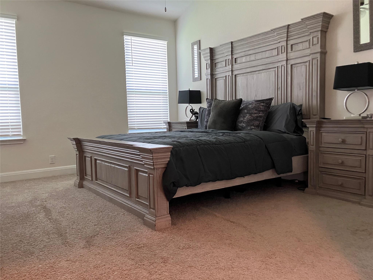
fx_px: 302
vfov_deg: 49.7
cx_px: 186
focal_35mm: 28
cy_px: 140
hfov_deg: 63.4
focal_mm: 3.99
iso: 320
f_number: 1.8
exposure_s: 1/60
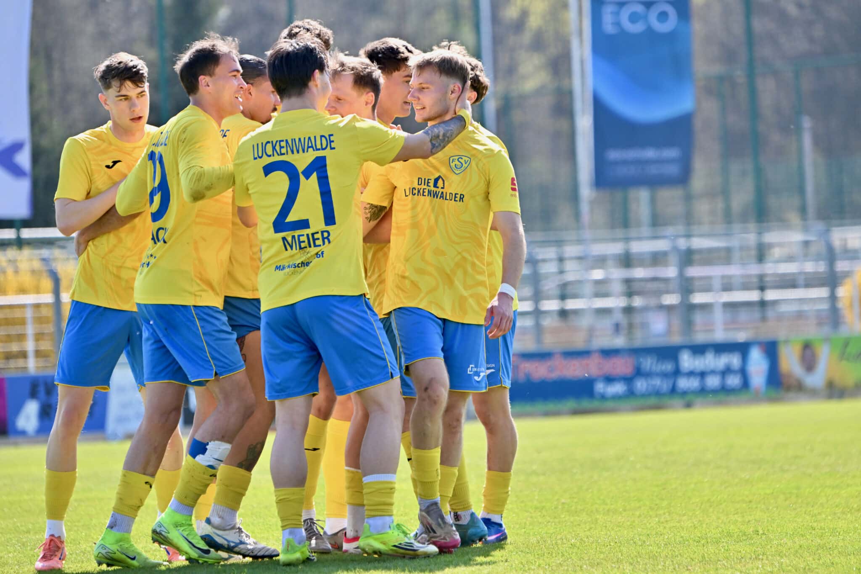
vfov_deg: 4.7
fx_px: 6935
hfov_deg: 7.1
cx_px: 430
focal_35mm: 290
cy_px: 287
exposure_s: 1/1600
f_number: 5.6
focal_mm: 290
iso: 640
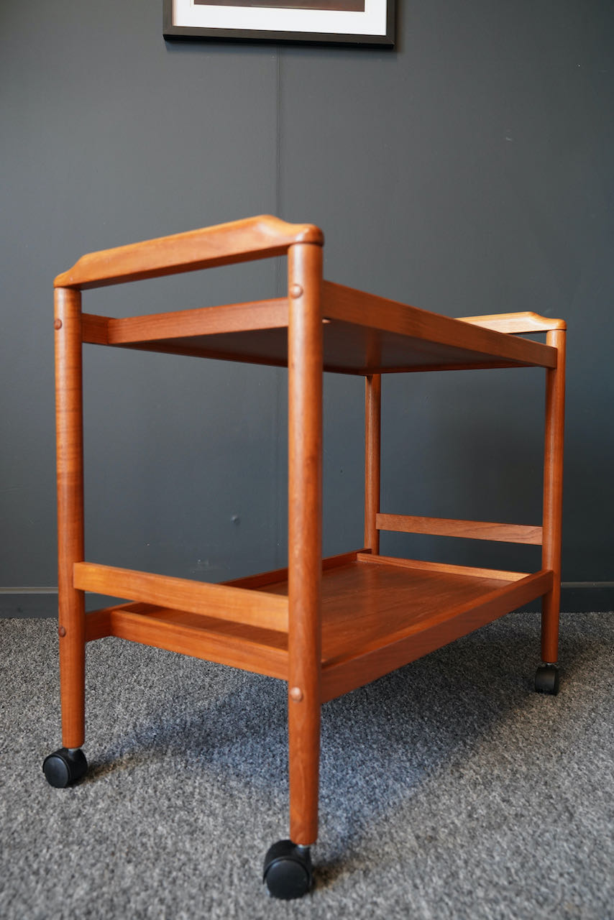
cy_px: 460
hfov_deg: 45.0
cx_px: 307
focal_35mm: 29
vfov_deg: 63.6
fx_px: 741
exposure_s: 1/20
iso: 1600
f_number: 5
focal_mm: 29
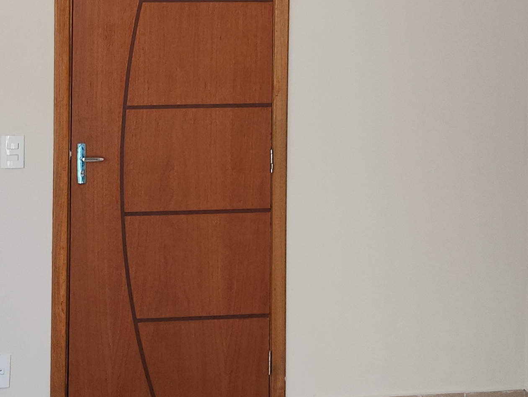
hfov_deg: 22.2
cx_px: 318
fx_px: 1343
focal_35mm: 88
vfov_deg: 16.5
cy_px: 2
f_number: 1.8
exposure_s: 1/120
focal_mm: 4.68
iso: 75
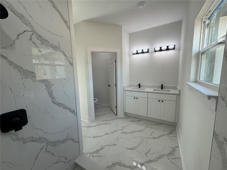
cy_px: 85
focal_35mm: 14
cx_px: 114
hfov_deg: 102.1
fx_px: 92
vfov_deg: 85.7
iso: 50
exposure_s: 1/120
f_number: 2.2
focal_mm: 2.22
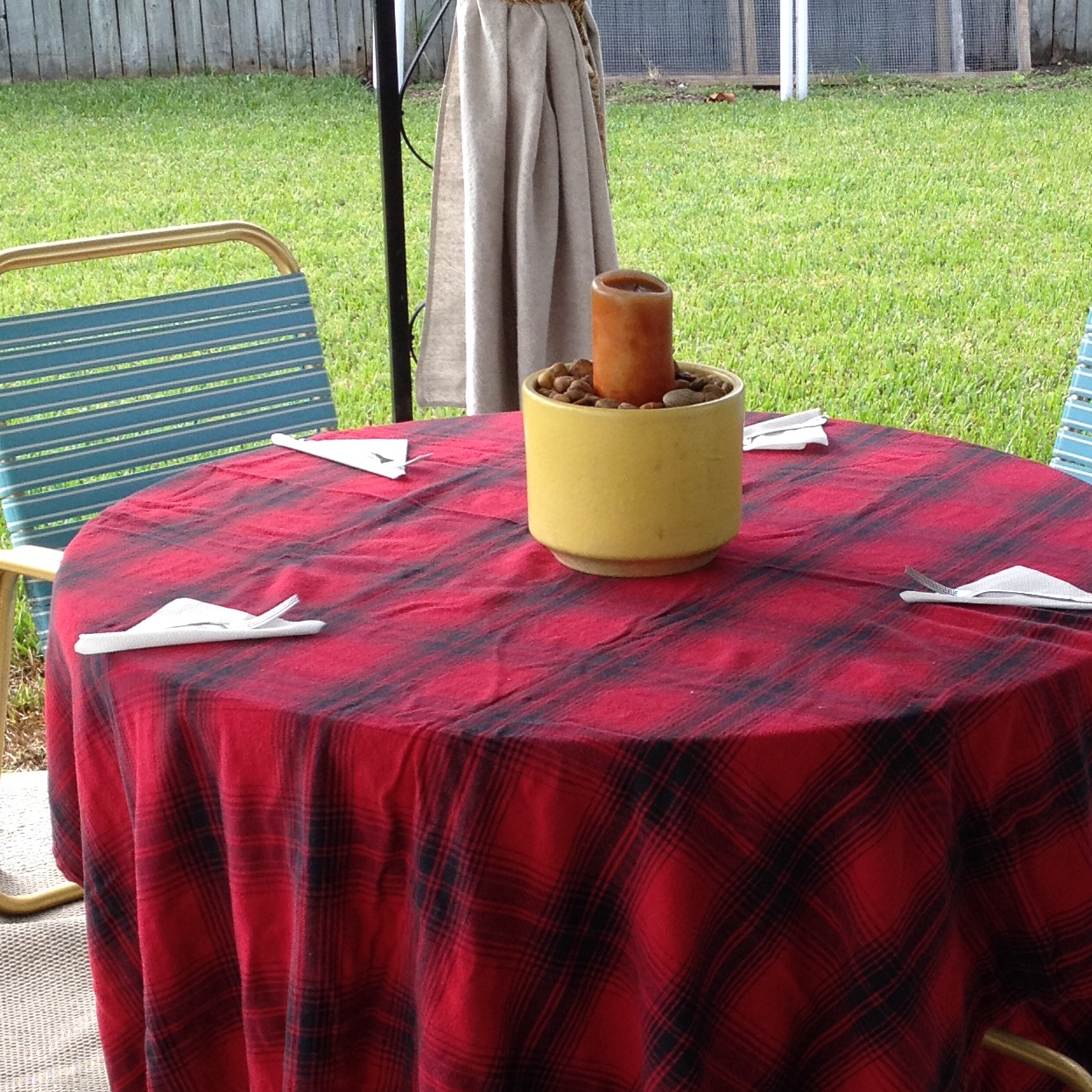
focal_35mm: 81
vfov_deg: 21.3
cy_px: 708
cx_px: 697
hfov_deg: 21.3
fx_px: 2891
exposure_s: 1/361
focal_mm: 4.28
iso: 50
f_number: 2.4
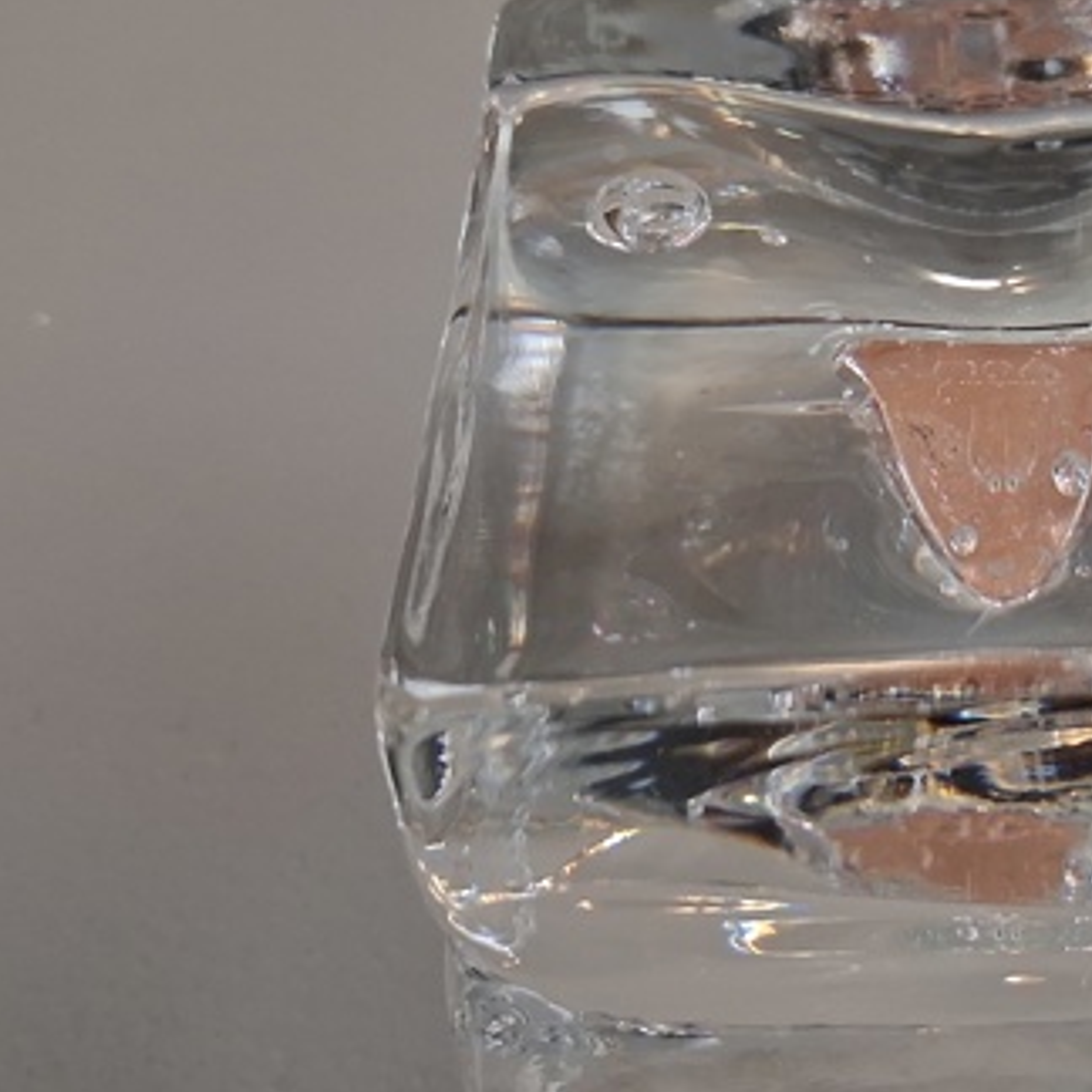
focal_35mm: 59
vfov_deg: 29.1
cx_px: 998
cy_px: 512
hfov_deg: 27.9
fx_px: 2106
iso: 400
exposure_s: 1/100
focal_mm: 4
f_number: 1.8
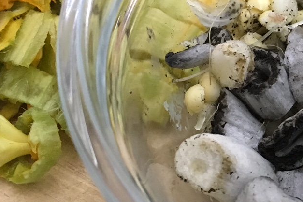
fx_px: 816
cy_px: 102
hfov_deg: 19.6
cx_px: 374
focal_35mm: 97
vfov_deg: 14.1
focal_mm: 4.15
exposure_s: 1/30
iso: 160
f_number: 2.2
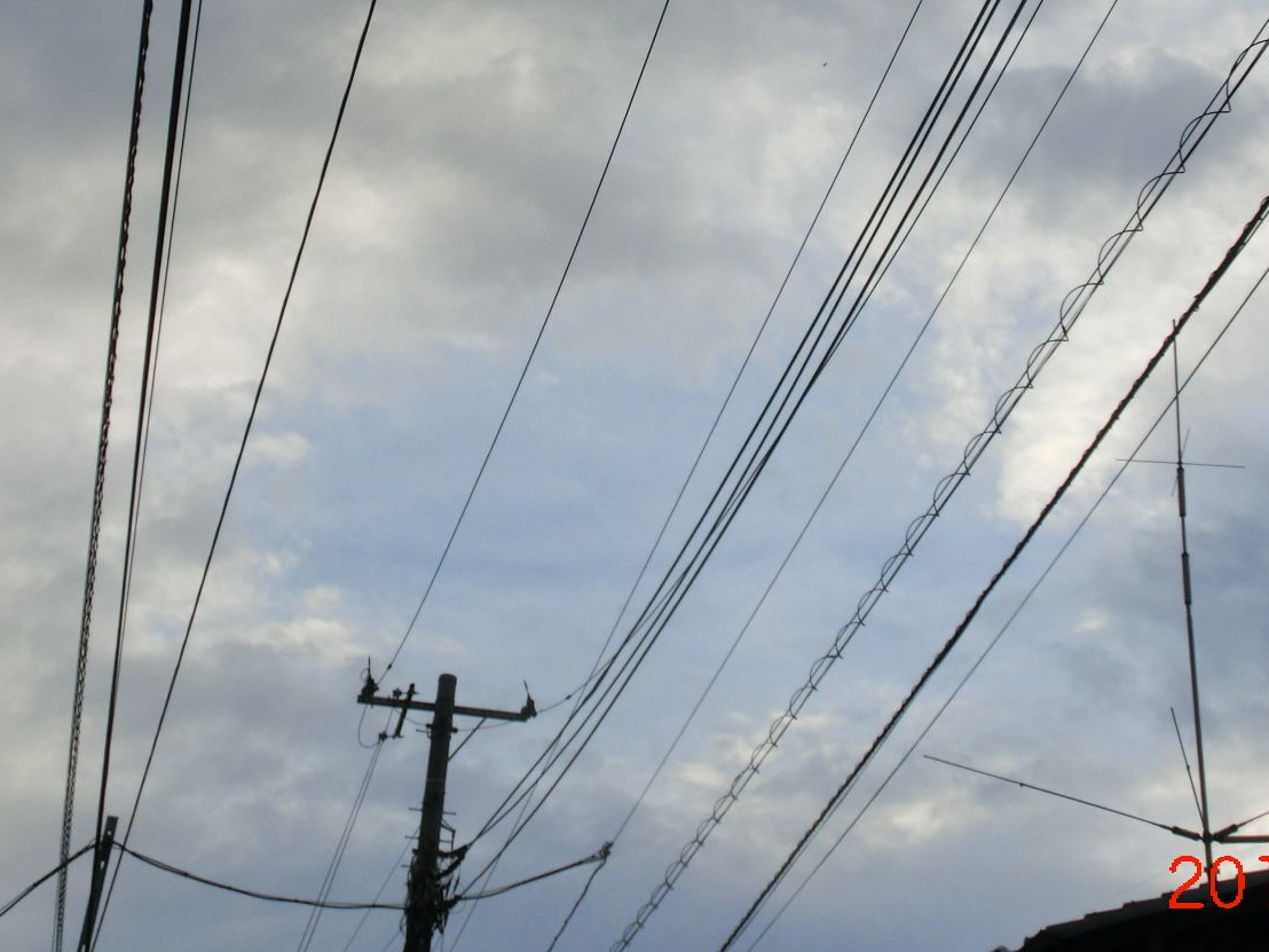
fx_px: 2236
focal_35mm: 61
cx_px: 718
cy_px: 183
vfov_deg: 23.7
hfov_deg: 31.6
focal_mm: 5.93
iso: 80
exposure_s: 1/400
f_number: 3.7
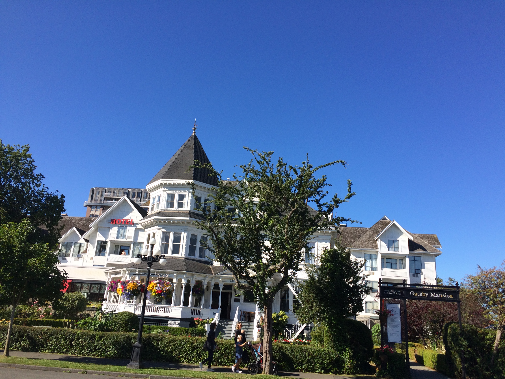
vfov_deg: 48.2
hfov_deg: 61.7
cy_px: 190
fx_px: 423
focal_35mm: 29
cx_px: 252
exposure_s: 1/1520
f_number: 2.2
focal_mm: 4.15
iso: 32
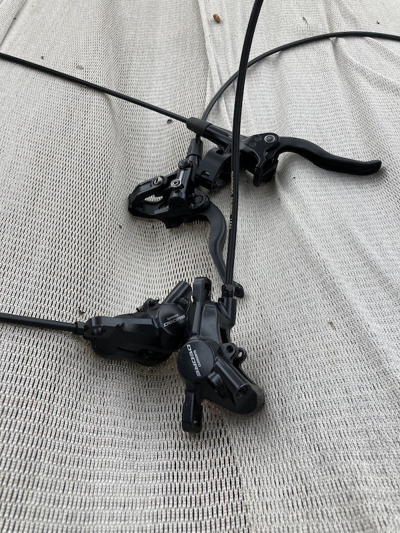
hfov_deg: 49.7
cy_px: 266
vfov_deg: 63.4
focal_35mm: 28
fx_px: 431
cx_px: 200
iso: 20
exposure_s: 1/750
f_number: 1.8
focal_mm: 3.99
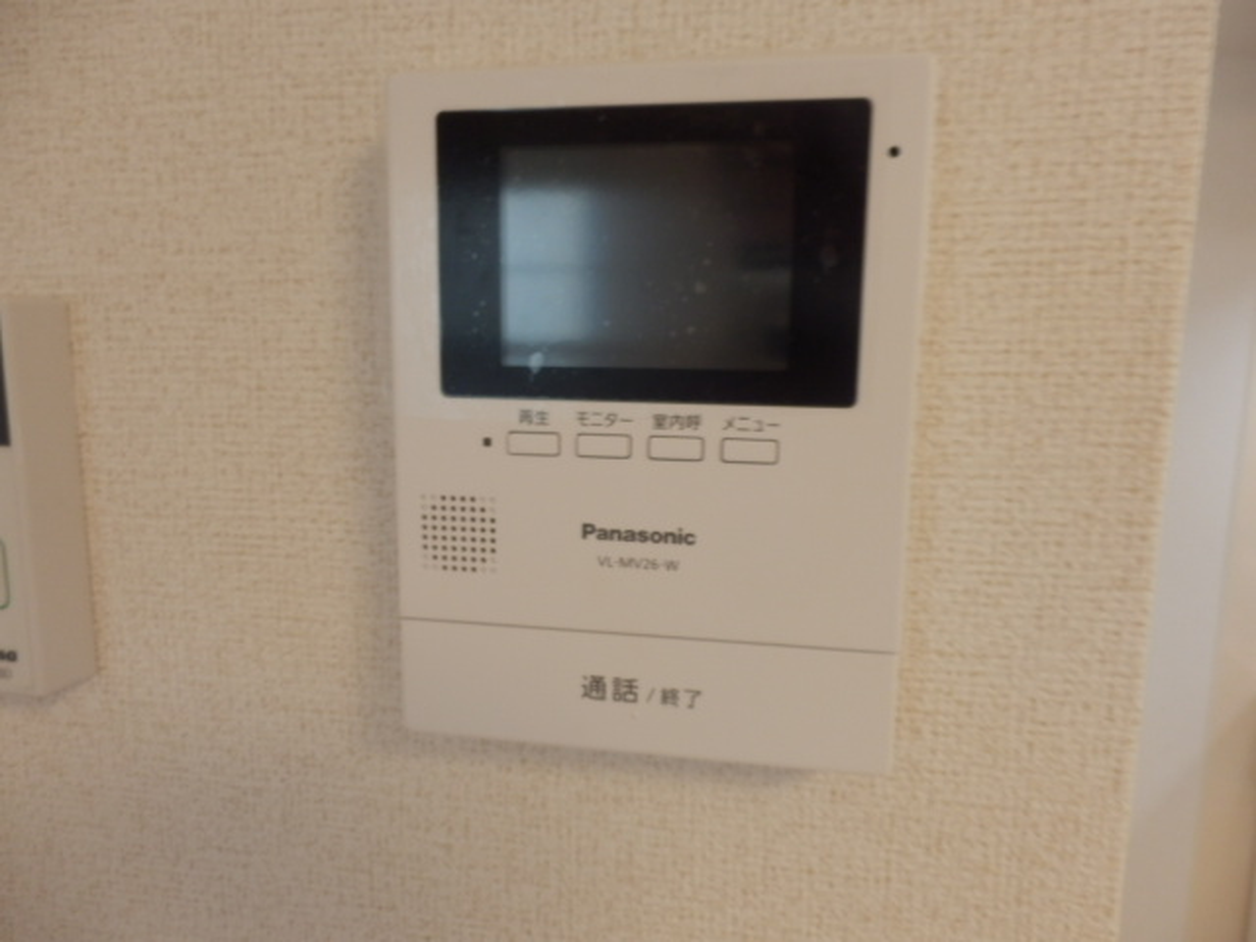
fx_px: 871
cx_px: 628
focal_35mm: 24
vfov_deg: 56.8
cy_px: 471
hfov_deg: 71.6
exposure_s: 1/30
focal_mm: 4.2
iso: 160
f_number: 3
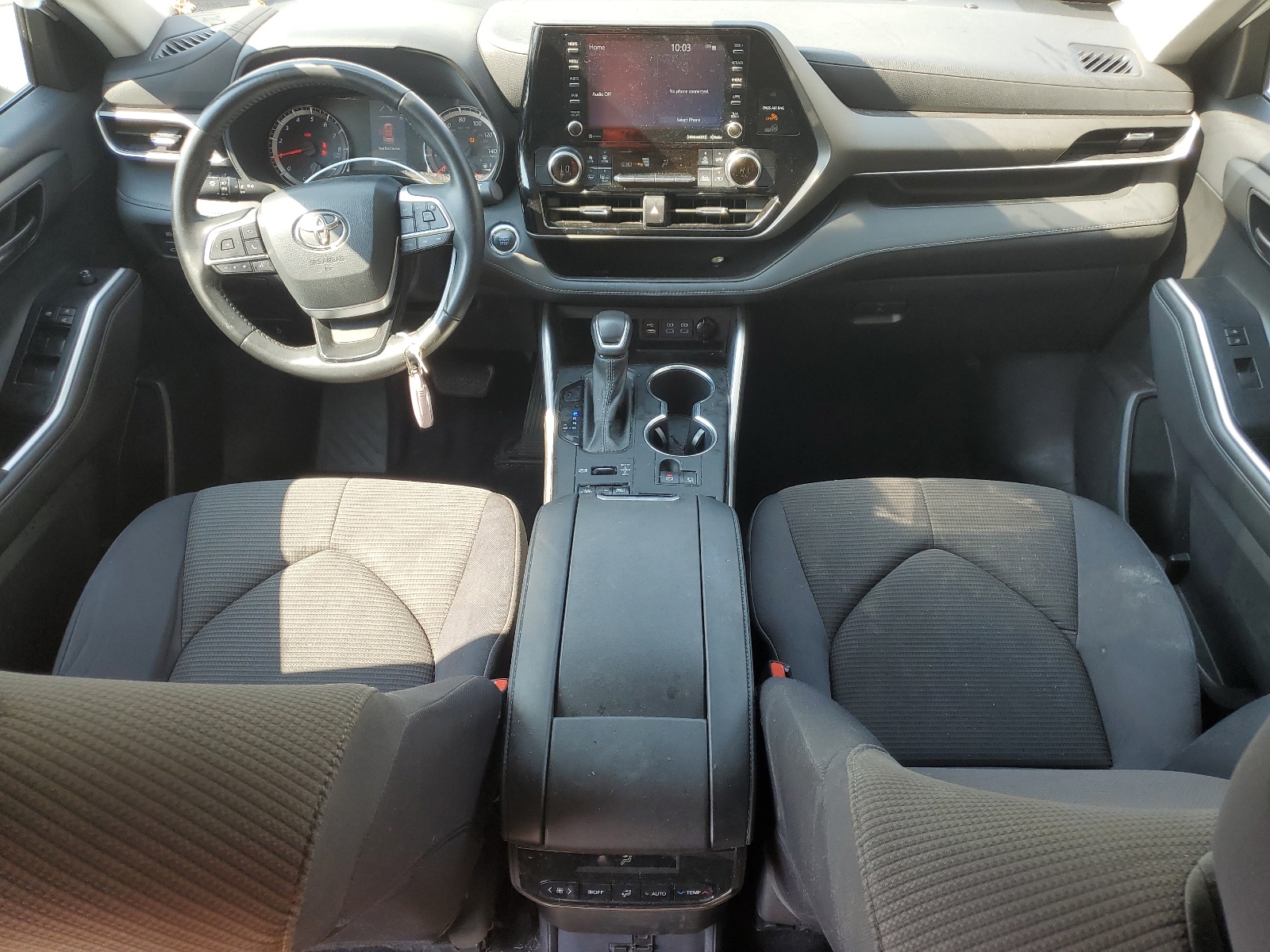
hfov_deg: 67.3
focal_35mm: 26
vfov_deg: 53.1
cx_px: 635
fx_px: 954
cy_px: 476
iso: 50
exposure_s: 1/189
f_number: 1.5
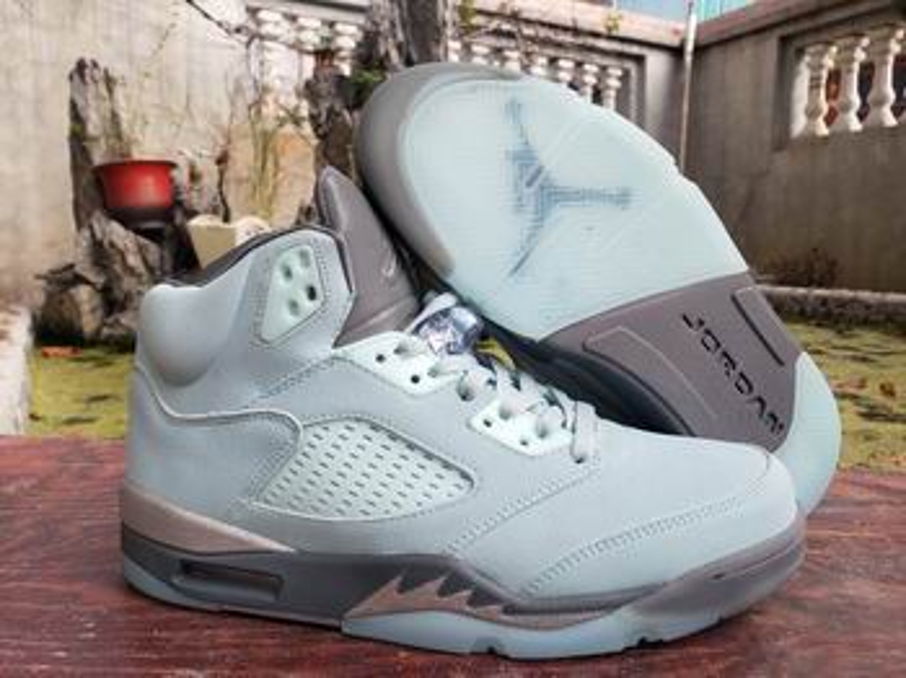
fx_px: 680
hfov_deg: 67.3
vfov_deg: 53.0
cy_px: 339
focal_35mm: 26
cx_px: 453
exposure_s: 1/157
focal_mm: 4.3
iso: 50
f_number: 2.4
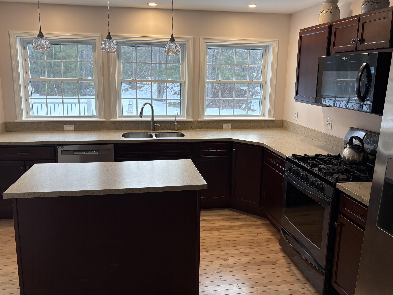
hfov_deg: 61.6
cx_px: 186
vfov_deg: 48.2
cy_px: 137
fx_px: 329
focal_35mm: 29
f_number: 1.6
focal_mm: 5.96
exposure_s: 1/120
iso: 100
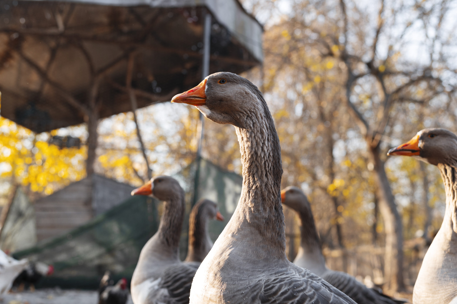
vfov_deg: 27.0
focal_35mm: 50
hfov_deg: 39.6
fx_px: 634
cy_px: 152
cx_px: 228
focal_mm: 50
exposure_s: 1/400
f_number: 4.5
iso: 400
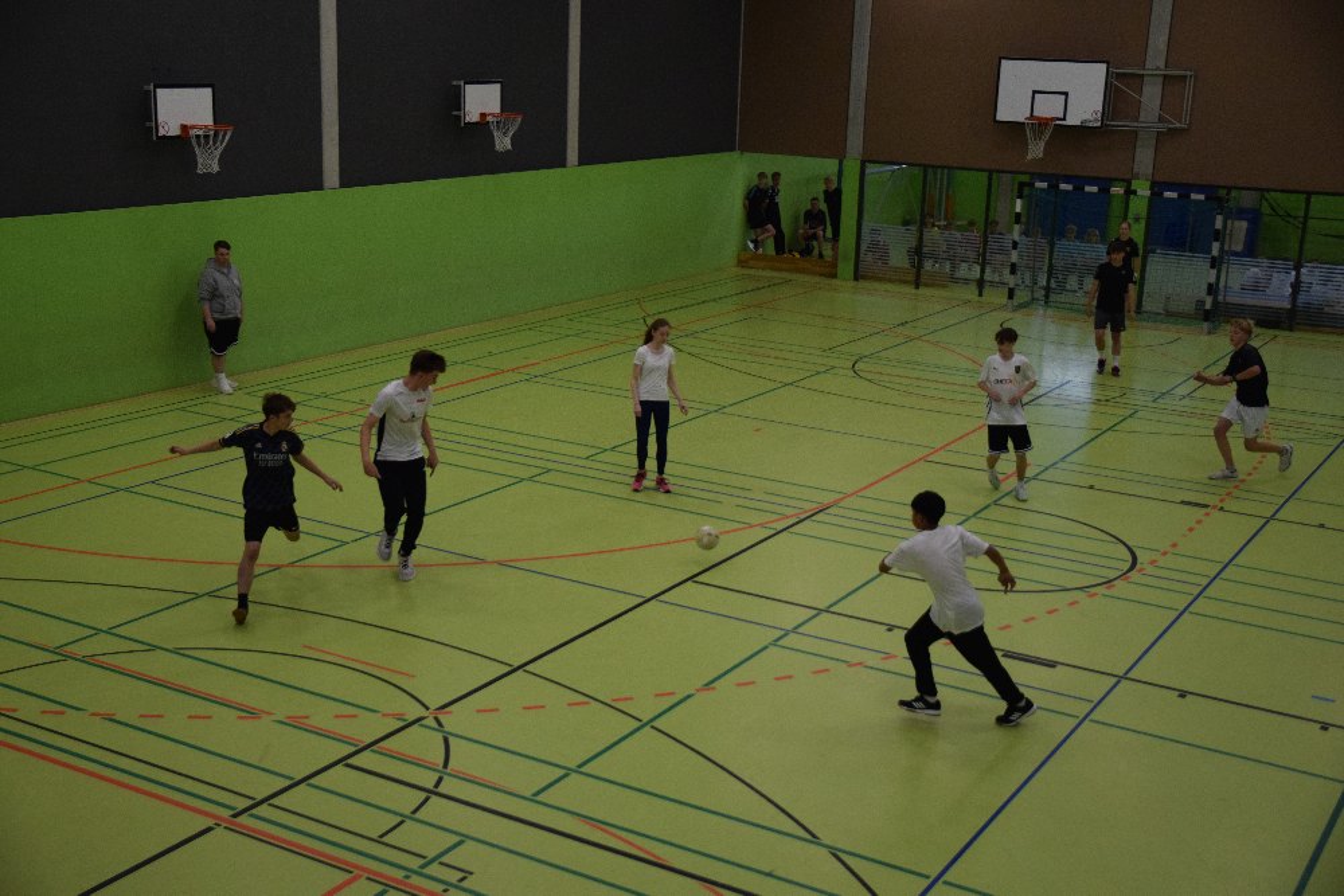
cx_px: 672
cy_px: 448
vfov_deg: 29.0
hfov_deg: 42.3
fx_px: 1736
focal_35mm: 46
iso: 1600
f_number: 3.3
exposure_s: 1/500
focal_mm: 31
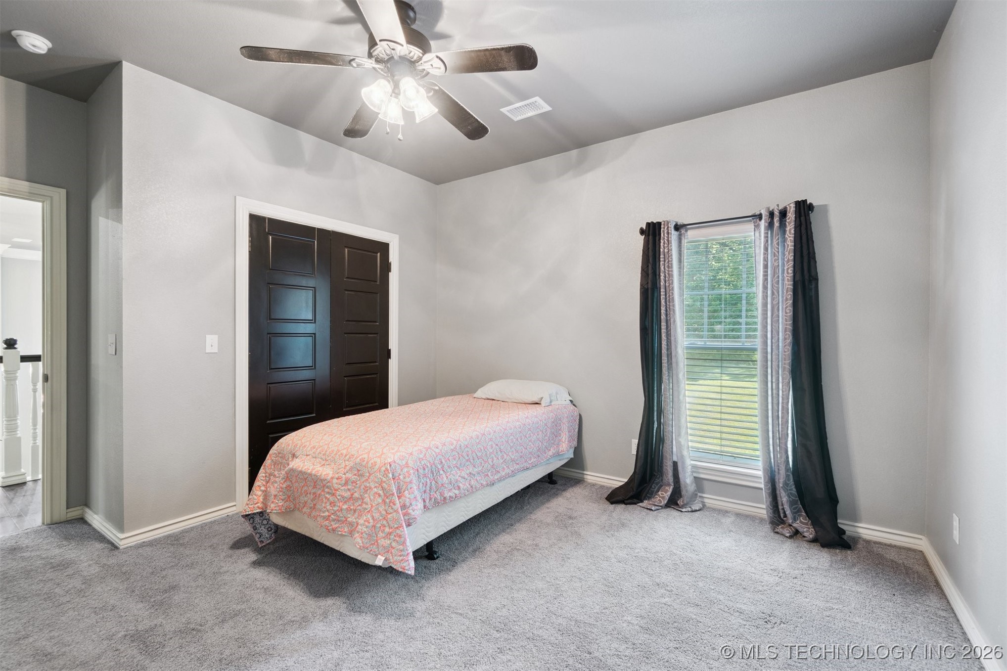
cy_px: 336
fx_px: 420
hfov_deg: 100.4
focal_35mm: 15
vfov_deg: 77.3
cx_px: 504
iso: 200
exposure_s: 1/5
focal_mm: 10
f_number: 6.3
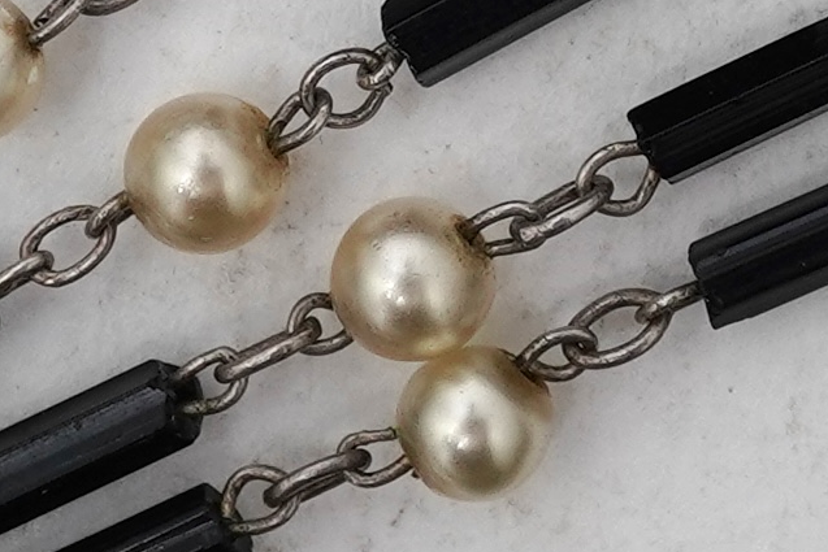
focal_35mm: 278
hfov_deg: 7.2
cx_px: 1413
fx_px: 6395
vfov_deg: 4.9
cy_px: -261
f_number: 18
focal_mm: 30
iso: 320
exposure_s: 1/125
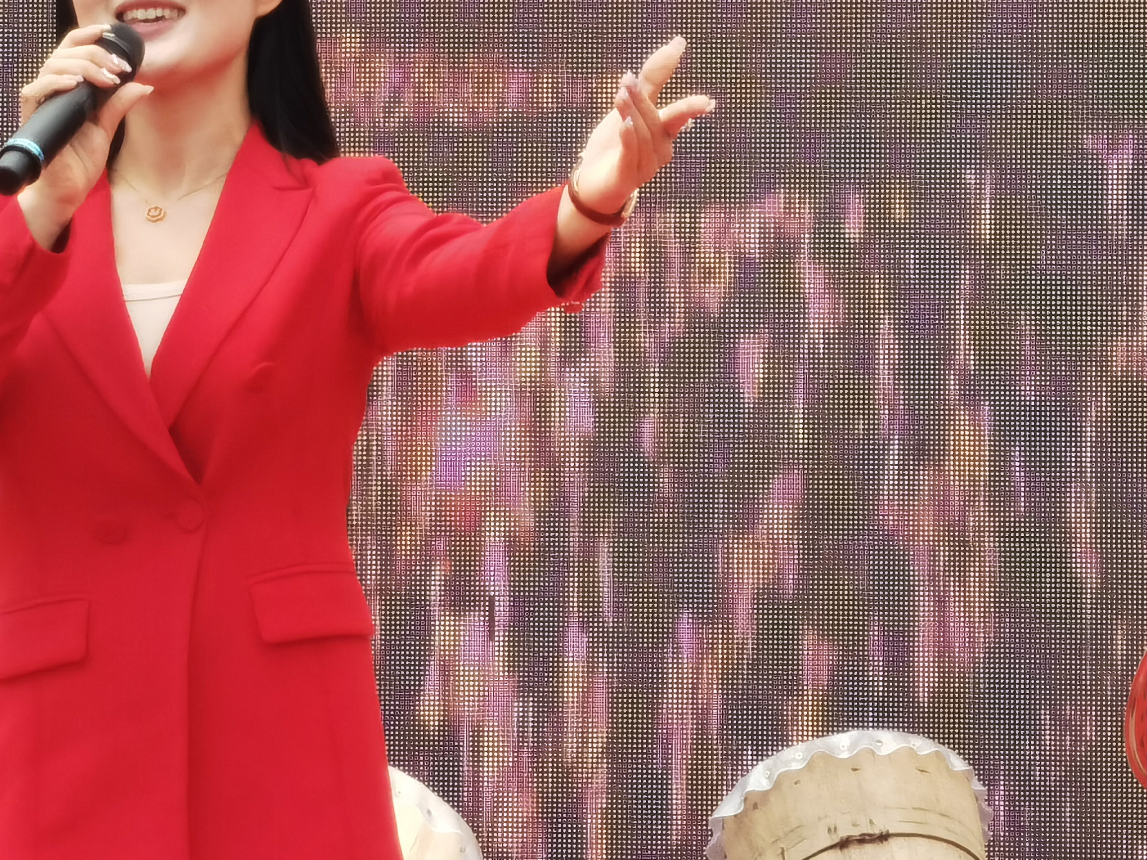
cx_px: 288
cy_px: 221
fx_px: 9842
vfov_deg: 5.0
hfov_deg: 6.7
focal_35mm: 297
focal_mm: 7.48
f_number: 2.4
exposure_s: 1/565
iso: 50
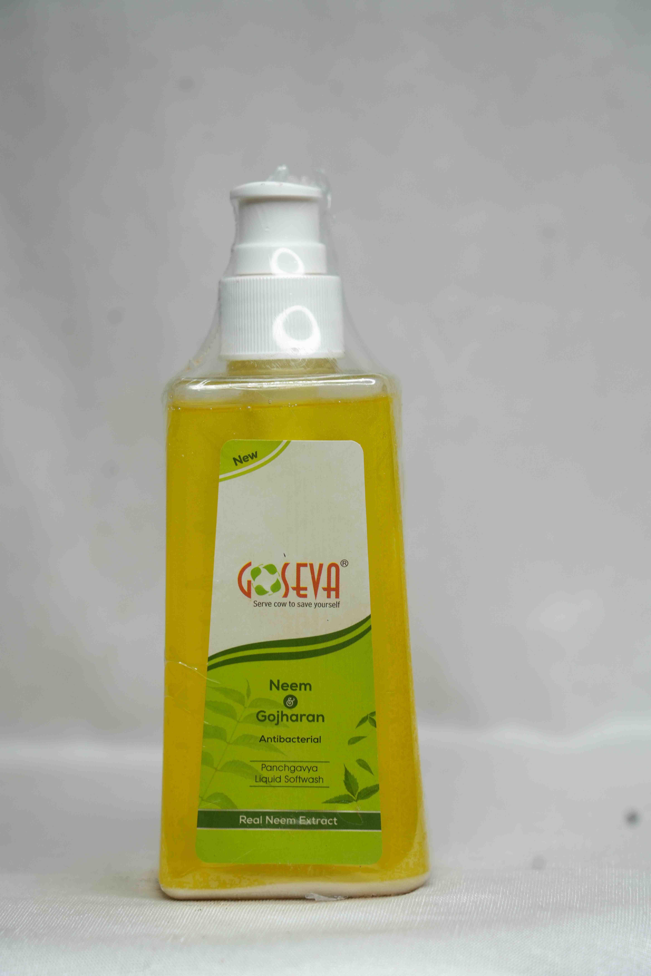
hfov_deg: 13.8
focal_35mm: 99
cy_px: 488
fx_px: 2685
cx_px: 326
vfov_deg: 20.6
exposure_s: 1/60
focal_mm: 99
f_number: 5.6
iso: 200
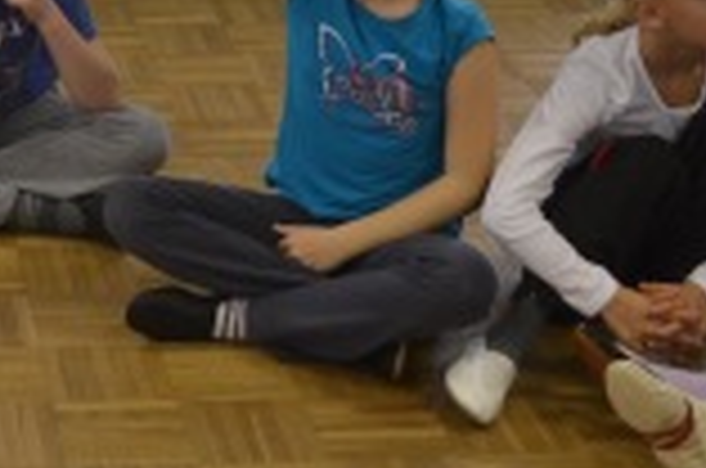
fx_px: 2251
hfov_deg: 16.9
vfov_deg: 11.6
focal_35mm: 115
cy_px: -130
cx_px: -171
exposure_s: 1/60
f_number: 4
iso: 400
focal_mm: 20
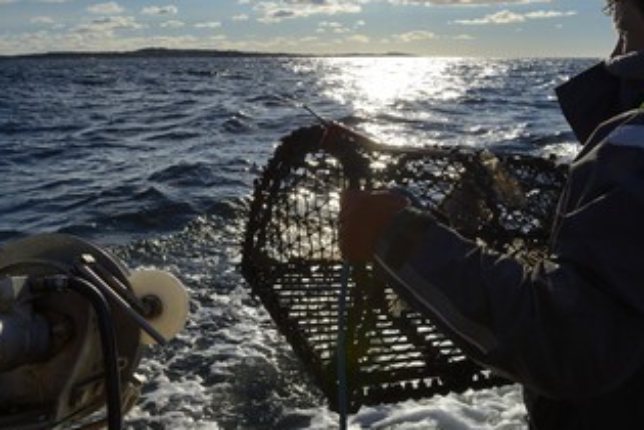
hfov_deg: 58.5
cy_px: 205
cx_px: 370
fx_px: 572
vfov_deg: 41.1
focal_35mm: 32
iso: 400
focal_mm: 24
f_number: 14
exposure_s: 1/1000
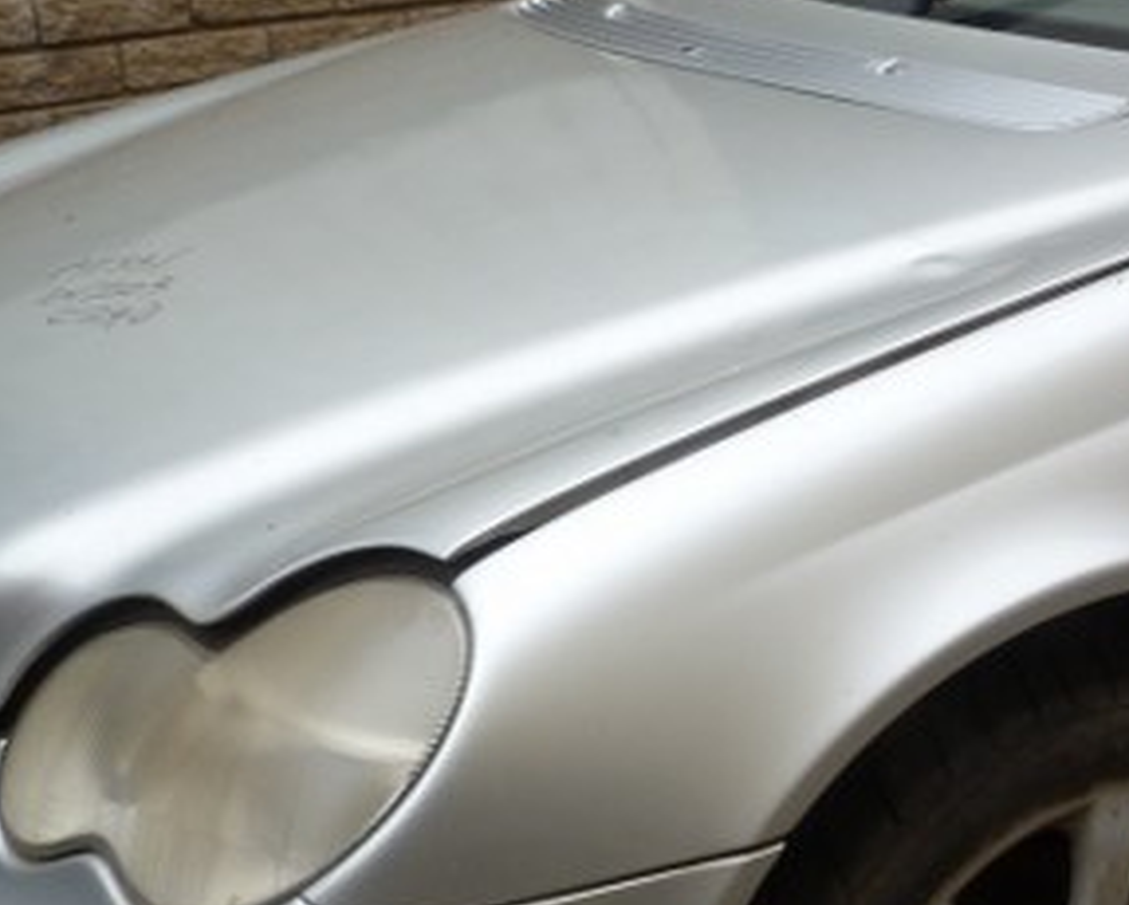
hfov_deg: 26.1
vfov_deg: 22.5
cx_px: 1180
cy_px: 437
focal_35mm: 68
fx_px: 2274
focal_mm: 4.5
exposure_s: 1/160
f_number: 4
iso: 80
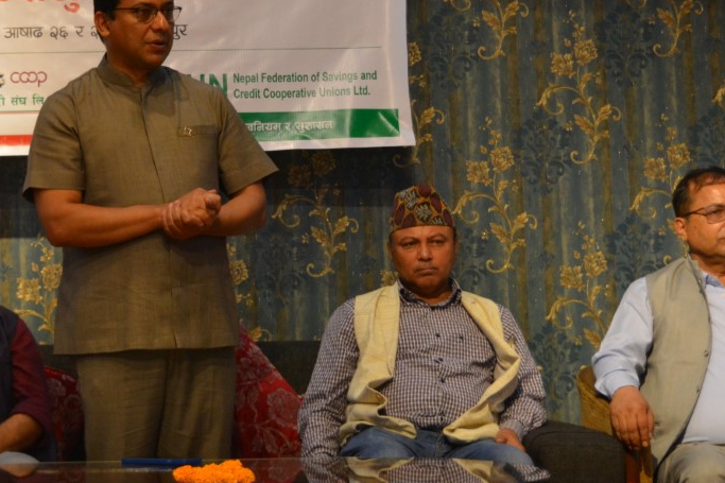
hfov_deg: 23.4
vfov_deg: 15.9
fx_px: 1731
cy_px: 168
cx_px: 190
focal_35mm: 86
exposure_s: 1/125
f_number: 4.5
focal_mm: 34
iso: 1600
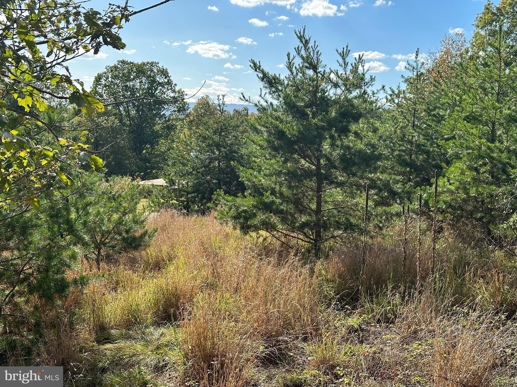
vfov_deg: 30.3
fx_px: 717
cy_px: 194
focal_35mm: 48
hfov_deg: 39.7
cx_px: 258
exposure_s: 1/2160
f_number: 1.78
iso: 64
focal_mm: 6.86
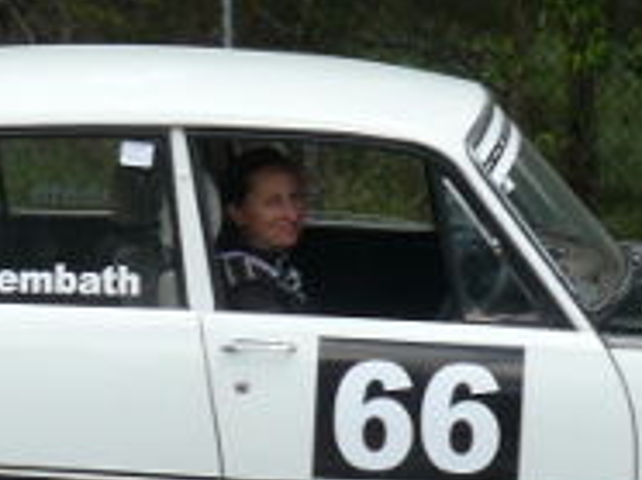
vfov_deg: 11.8
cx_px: 269
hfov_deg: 15.9
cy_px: 442
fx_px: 2297
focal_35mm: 124
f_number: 5
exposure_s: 1/200
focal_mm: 6
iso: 100
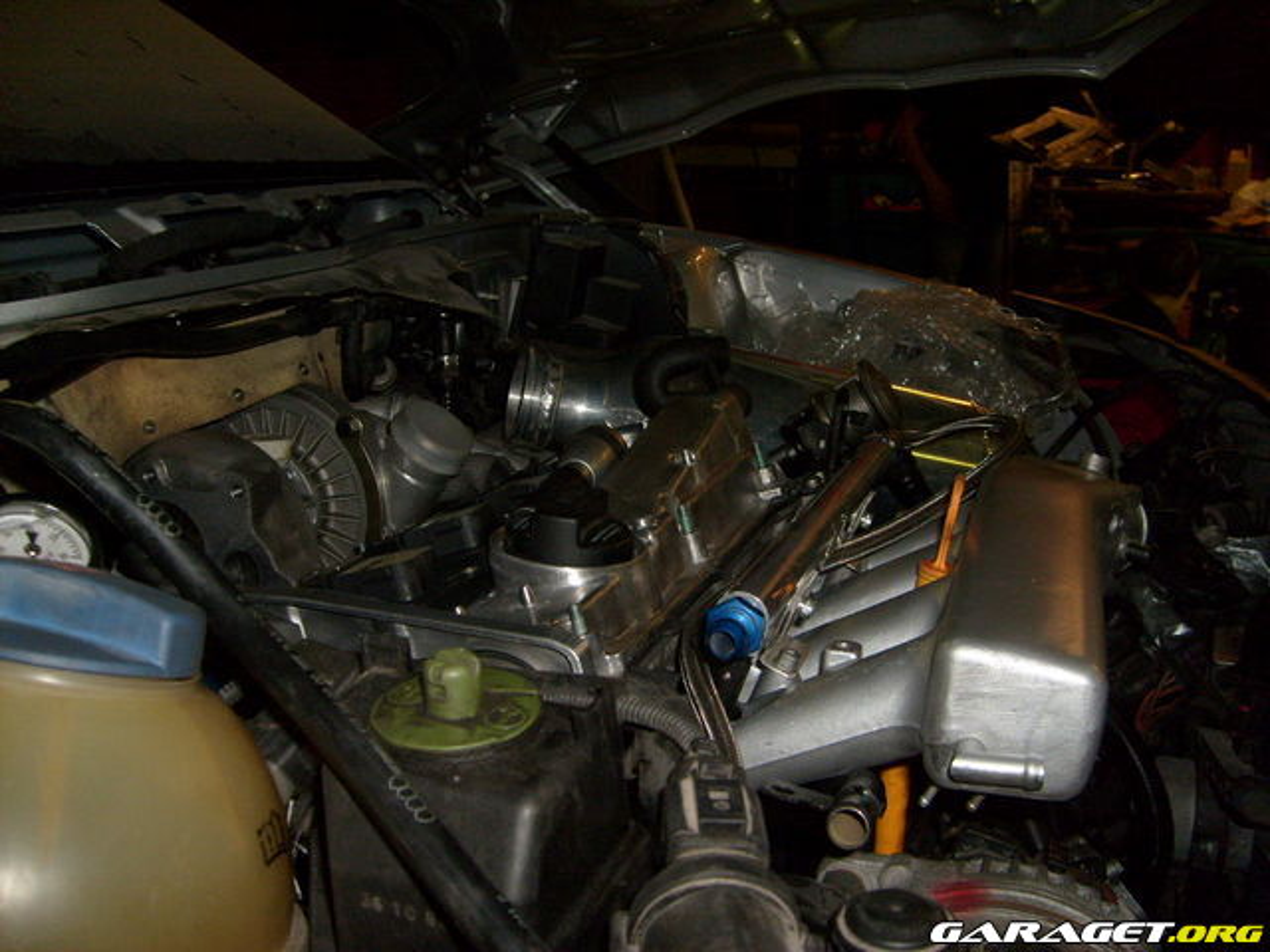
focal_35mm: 35
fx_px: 1284
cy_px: 476
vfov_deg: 40.7
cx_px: 635
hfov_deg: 52.6
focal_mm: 5.8
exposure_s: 1/45
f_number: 2.8
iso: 100
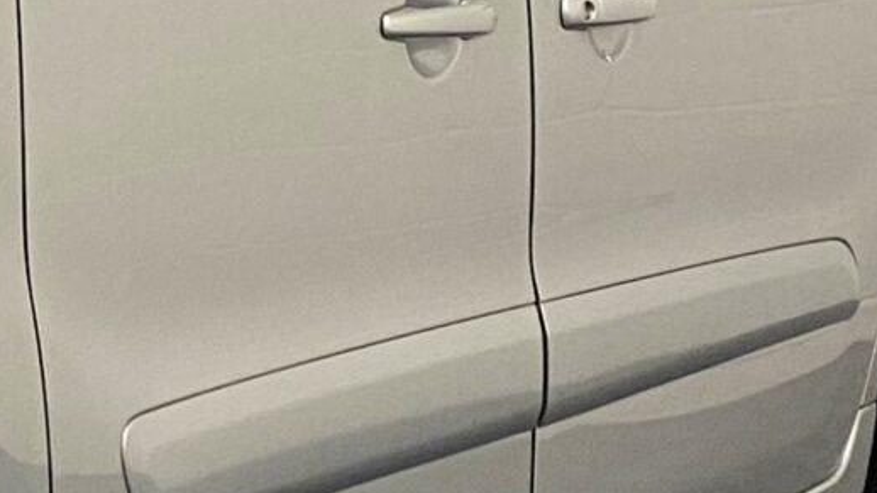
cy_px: 154
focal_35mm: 140
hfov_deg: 14.1
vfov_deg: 8.6
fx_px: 3255
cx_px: -559
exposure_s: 1/50
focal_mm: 4.25
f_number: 1.8
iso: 160
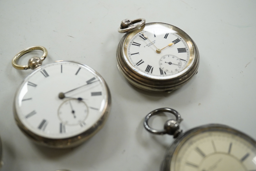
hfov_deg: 43.6
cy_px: 86
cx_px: 128
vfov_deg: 29.9
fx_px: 320
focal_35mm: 45
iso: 3200
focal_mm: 30
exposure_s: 1/400
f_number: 7.1
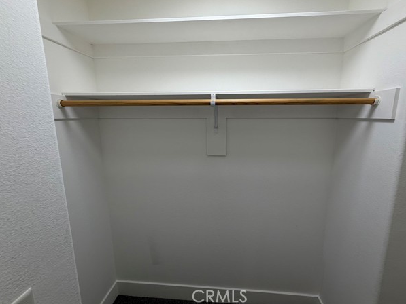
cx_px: 214
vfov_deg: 81.7
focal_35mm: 15
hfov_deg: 98.1
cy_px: 143
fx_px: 176
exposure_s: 1/120
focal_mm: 2.22
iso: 80
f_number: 2.2
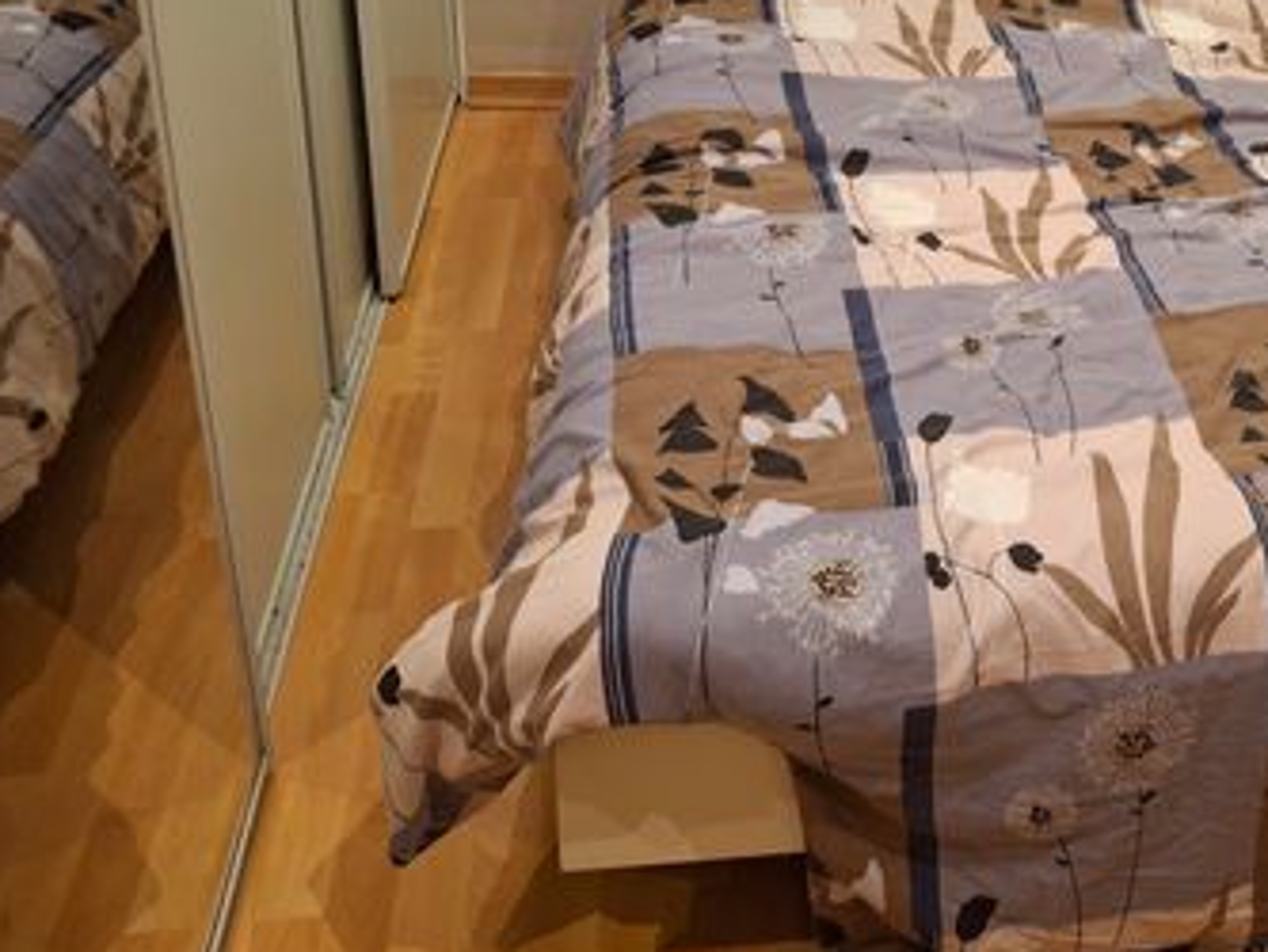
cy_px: 202
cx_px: 1097
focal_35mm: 45
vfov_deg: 31.4
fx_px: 1649
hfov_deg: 39.6
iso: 320
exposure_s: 1/25
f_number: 1.8
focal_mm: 4.69
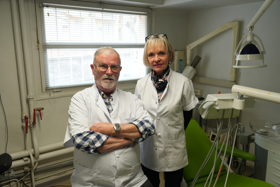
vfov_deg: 43.6
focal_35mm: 30
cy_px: 94
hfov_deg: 61.9
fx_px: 233
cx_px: 140
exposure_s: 1/30
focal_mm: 30
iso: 250
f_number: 4
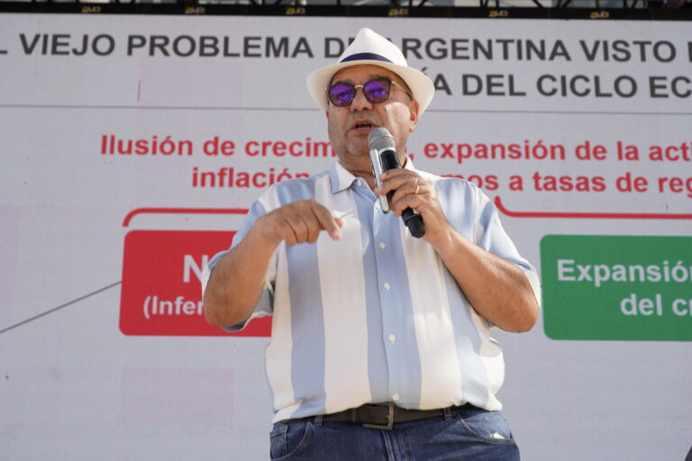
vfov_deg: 24.2
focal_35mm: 56
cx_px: 346
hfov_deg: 35.6
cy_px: 230
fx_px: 1076
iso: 100
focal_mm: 56
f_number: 6.3
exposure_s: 1/125
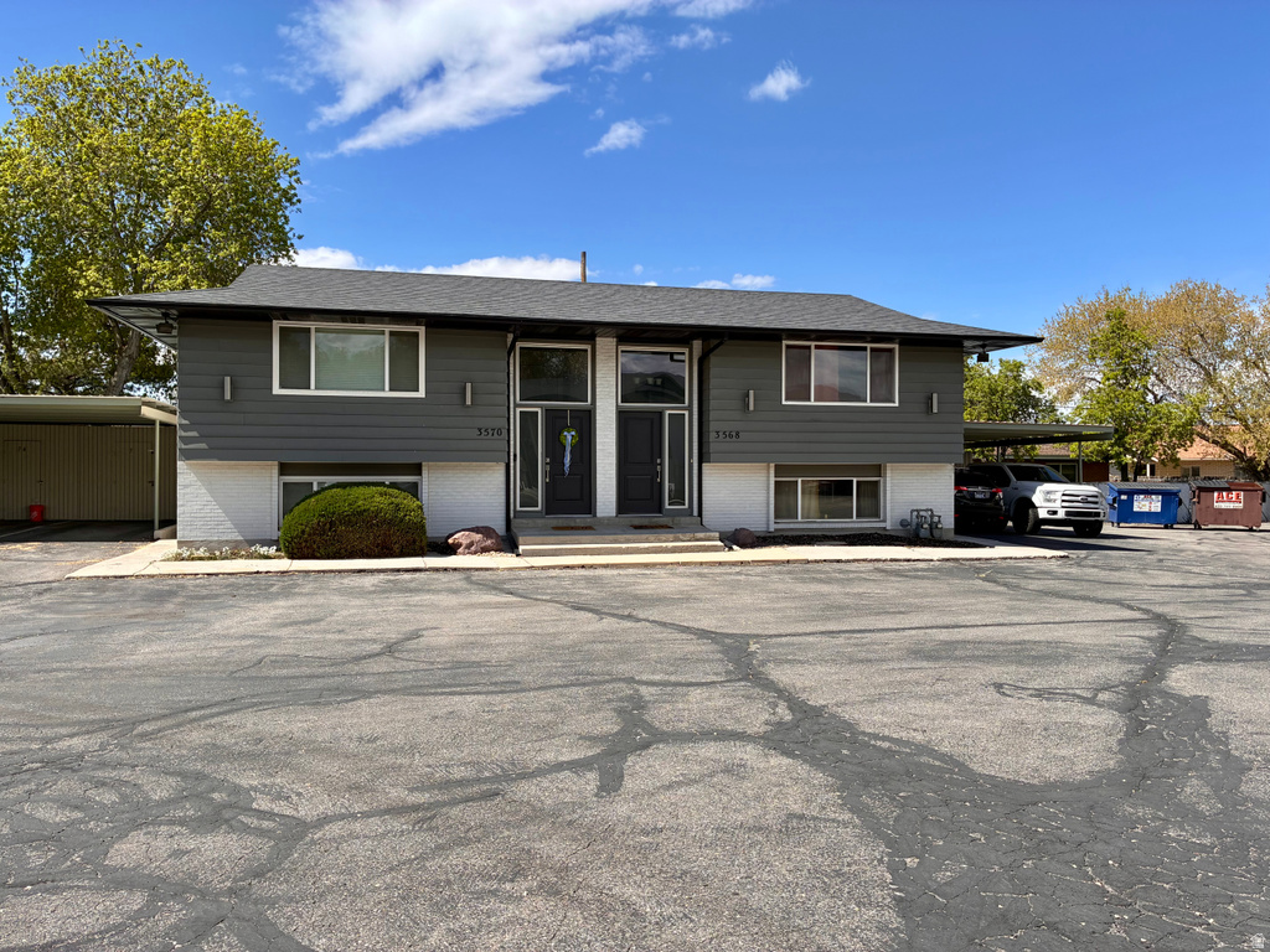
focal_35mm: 26
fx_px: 954
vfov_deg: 53.1
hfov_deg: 67.3
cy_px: 476
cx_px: 635
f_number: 1.64
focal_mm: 4.2
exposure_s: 1/1431
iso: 25
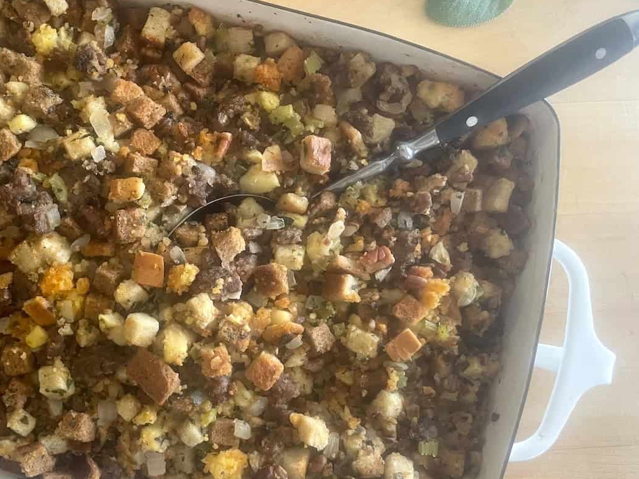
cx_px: 203
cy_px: 254
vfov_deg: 35.9
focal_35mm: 40
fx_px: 738
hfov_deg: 45.9
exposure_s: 1/60
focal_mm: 4.2
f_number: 1.6
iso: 250
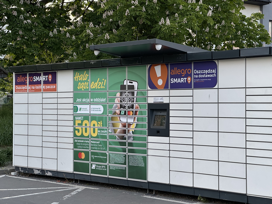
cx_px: 136
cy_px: 102
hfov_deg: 25.3
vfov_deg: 19.1
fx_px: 605
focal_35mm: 77
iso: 50
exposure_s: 1/99
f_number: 2.8
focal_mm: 9
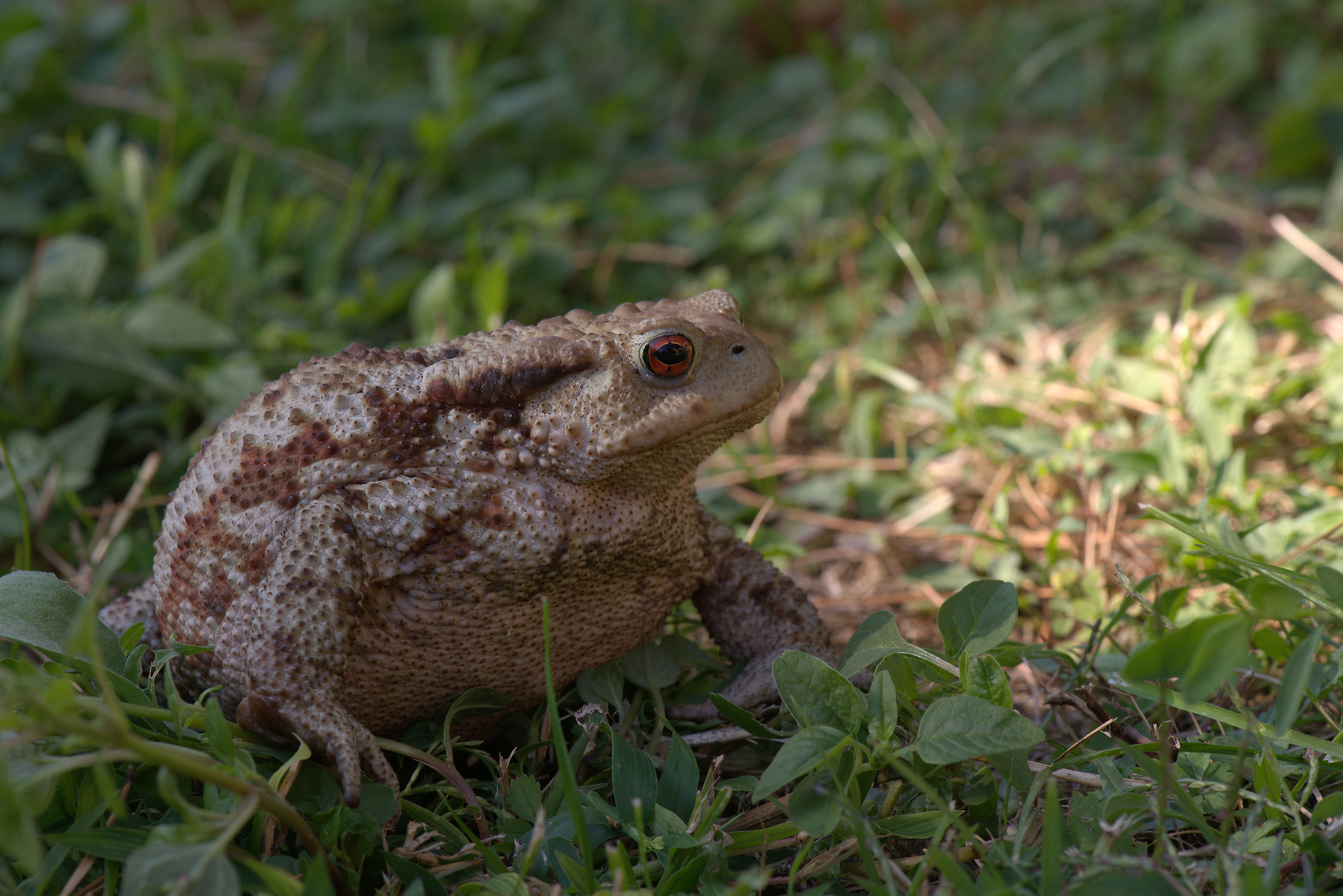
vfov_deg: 13.0
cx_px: 672
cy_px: 448
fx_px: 3918
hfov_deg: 19.5
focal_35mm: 105
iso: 250
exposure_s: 1/60
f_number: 13
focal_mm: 105
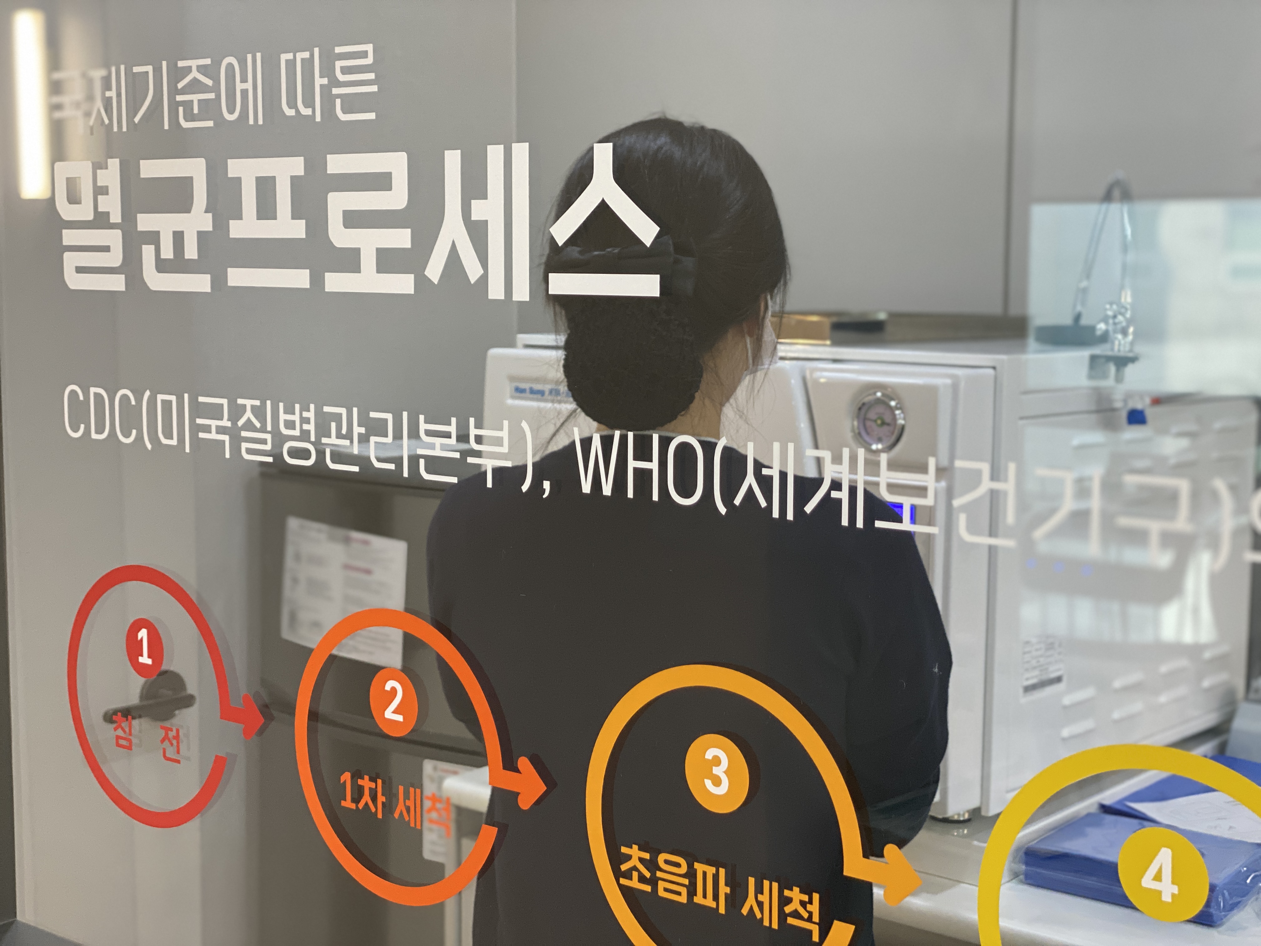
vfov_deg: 28.0
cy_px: 473
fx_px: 1894
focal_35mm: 52
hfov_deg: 36.8
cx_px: 630
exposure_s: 1/120
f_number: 2
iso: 200
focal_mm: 6
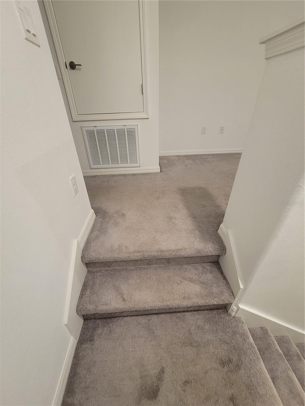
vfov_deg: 106.2
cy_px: 203
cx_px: 152
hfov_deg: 89.9
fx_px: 153
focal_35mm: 13
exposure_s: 1/30
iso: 320
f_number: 2.2
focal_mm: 2.2
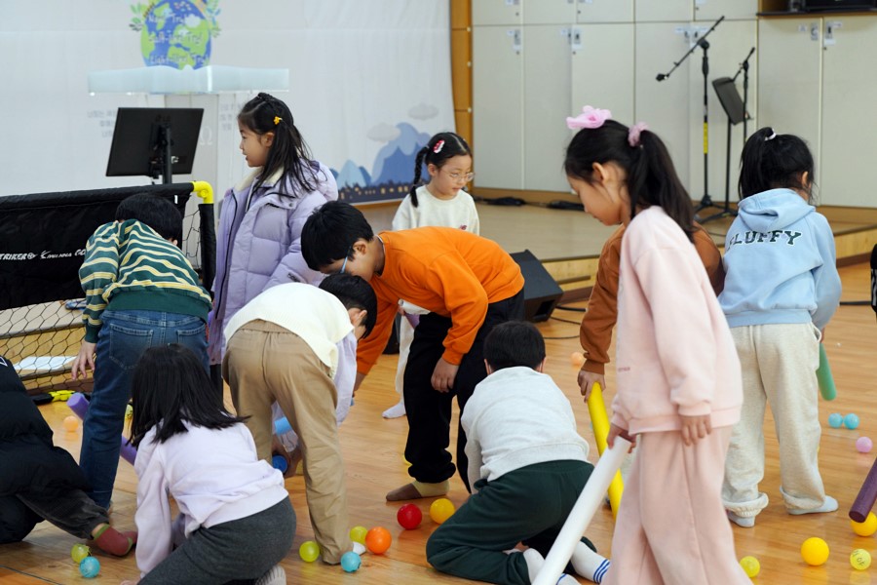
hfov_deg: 28.8
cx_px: 438
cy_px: 292
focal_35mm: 70
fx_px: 1705
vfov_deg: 19.5
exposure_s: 1/160
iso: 1000
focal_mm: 70
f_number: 4
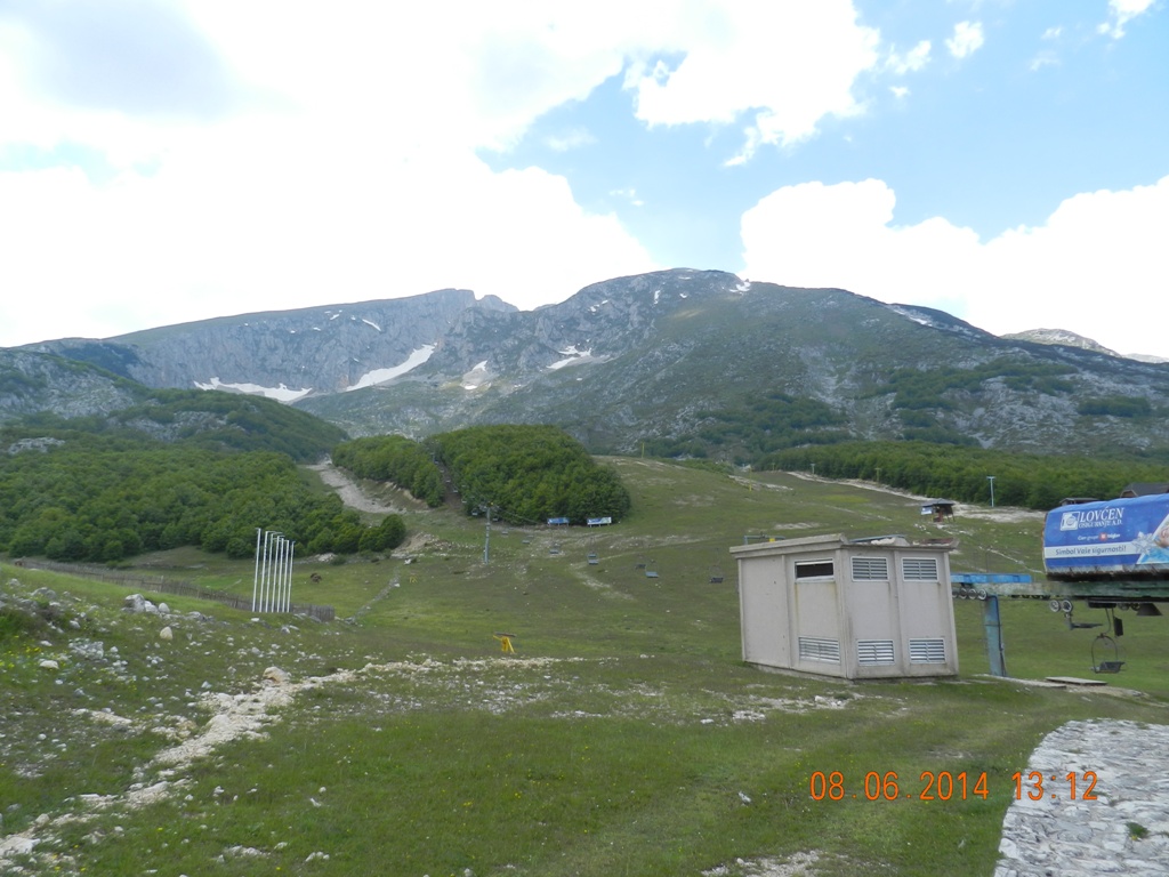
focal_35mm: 23
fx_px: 777
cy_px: 438
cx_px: 584
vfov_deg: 58.9
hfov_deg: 73.9
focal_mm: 4
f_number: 4
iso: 160
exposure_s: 1/500
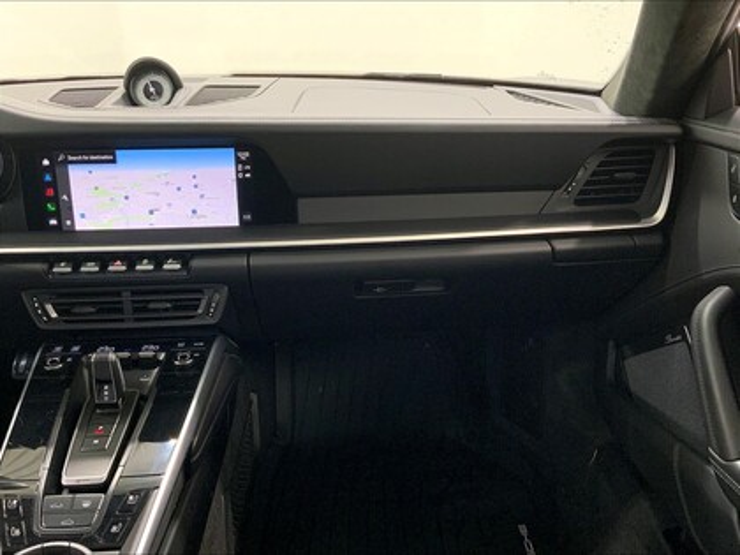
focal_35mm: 29
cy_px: 278
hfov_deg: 61.7
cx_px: 370
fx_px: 620
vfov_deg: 48.2
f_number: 1.8
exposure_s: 1/111
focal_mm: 3
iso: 64
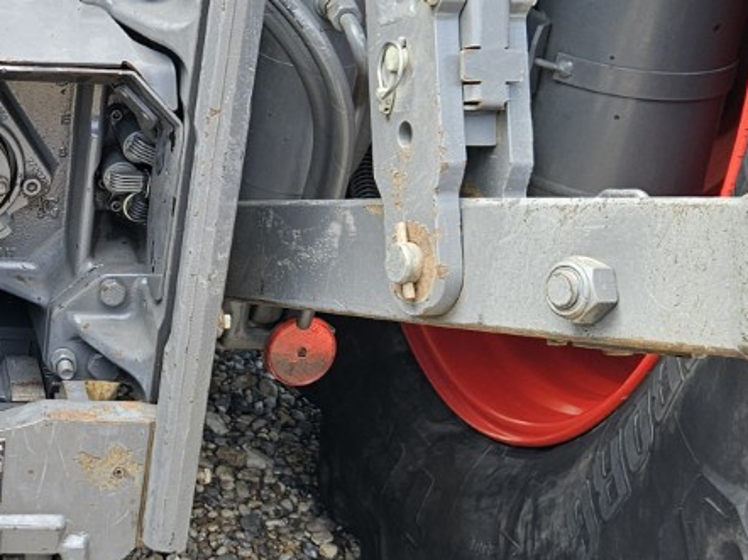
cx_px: -86
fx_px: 1620
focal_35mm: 75
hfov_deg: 24.2
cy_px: 235
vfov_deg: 19.6
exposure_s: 1/180
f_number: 1.8
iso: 40
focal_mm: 5.4
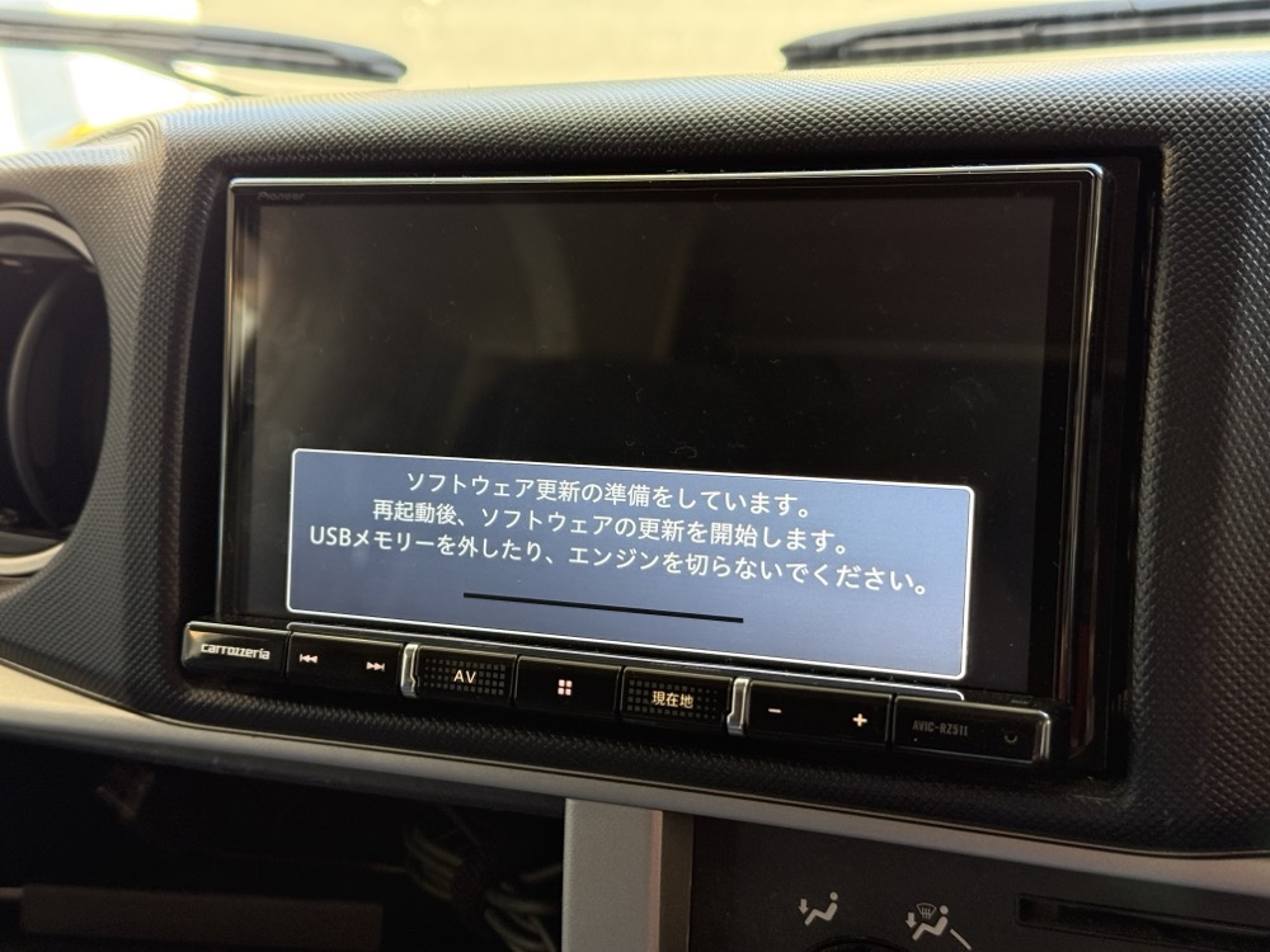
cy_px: 476
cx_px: 635
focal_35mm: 48
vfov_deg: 30.3
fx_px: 1761
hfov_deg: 39.7
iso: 200
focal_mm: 6.76
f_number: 1.78
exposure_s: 1/60
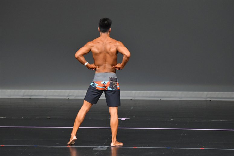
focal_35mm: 315
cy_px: 78
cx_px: 117
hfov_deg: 6.5
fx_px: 2047
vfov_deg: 4.4
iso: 4000
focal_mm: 210
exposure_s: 1/400
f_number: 5.6
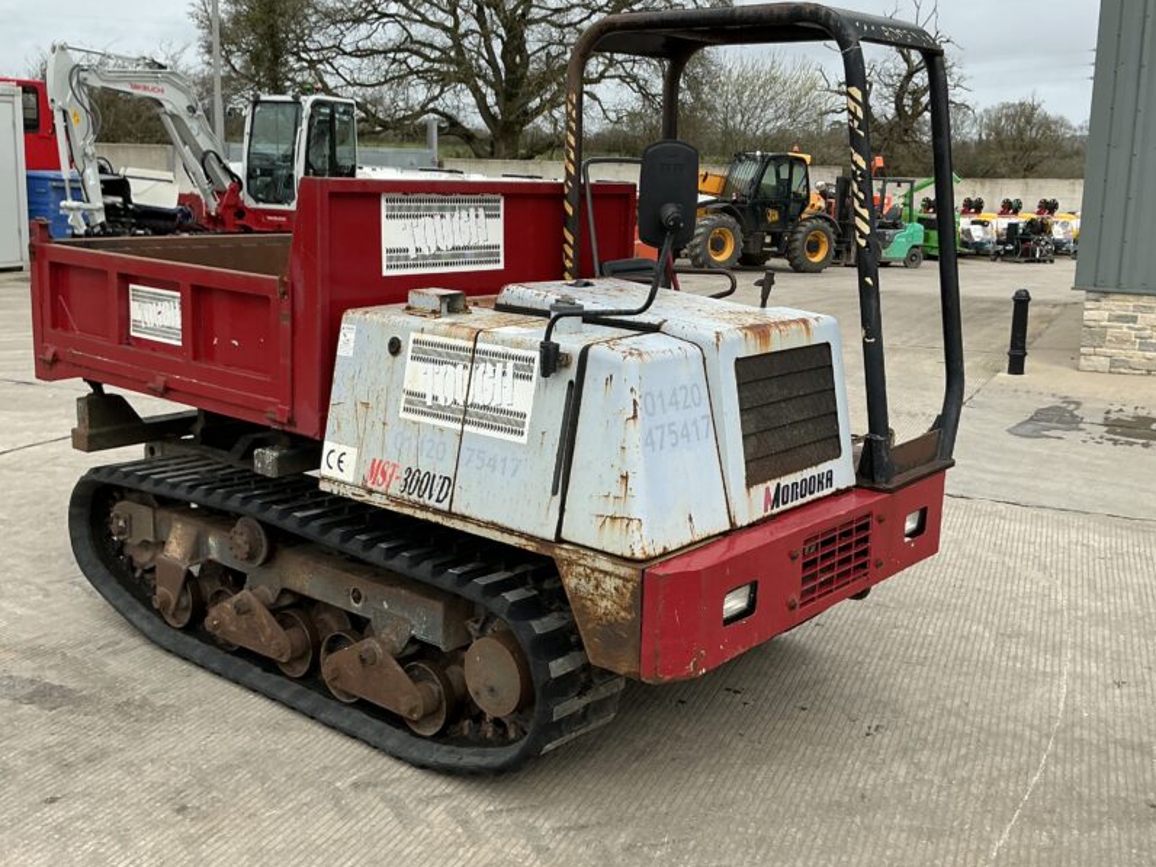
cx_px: 651
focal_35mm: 36
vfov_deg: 39.6
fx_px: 1202
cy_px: 386
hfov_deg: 51.2
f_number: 1.8
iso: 25
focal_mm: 3
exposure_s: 1/855
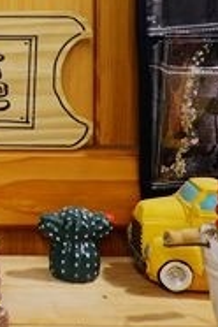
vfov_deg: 23.5
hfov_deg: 14.9
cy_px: 24
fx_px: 763
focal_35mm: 84
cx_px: -128
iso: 160
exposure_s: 1/30
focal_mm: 9
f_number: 2.8
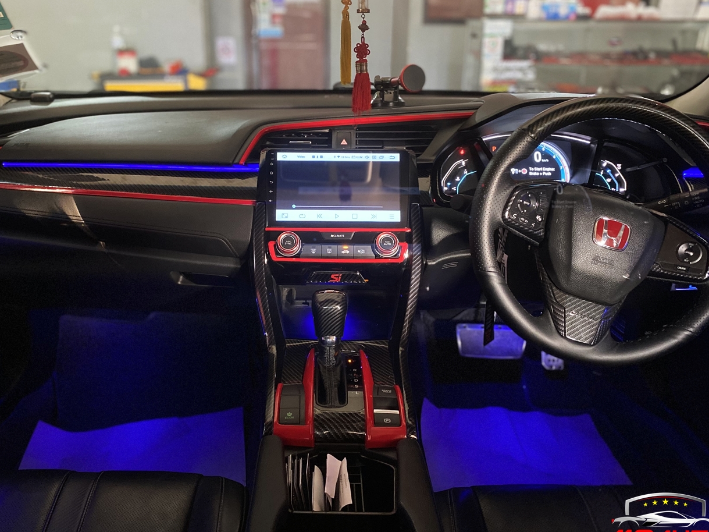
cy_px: 259
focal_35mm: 32
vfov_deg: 44.1
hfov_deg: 56.7
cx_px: 311
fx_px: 655
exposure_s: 1/25
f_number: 1.8
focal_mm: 4.25
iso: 800
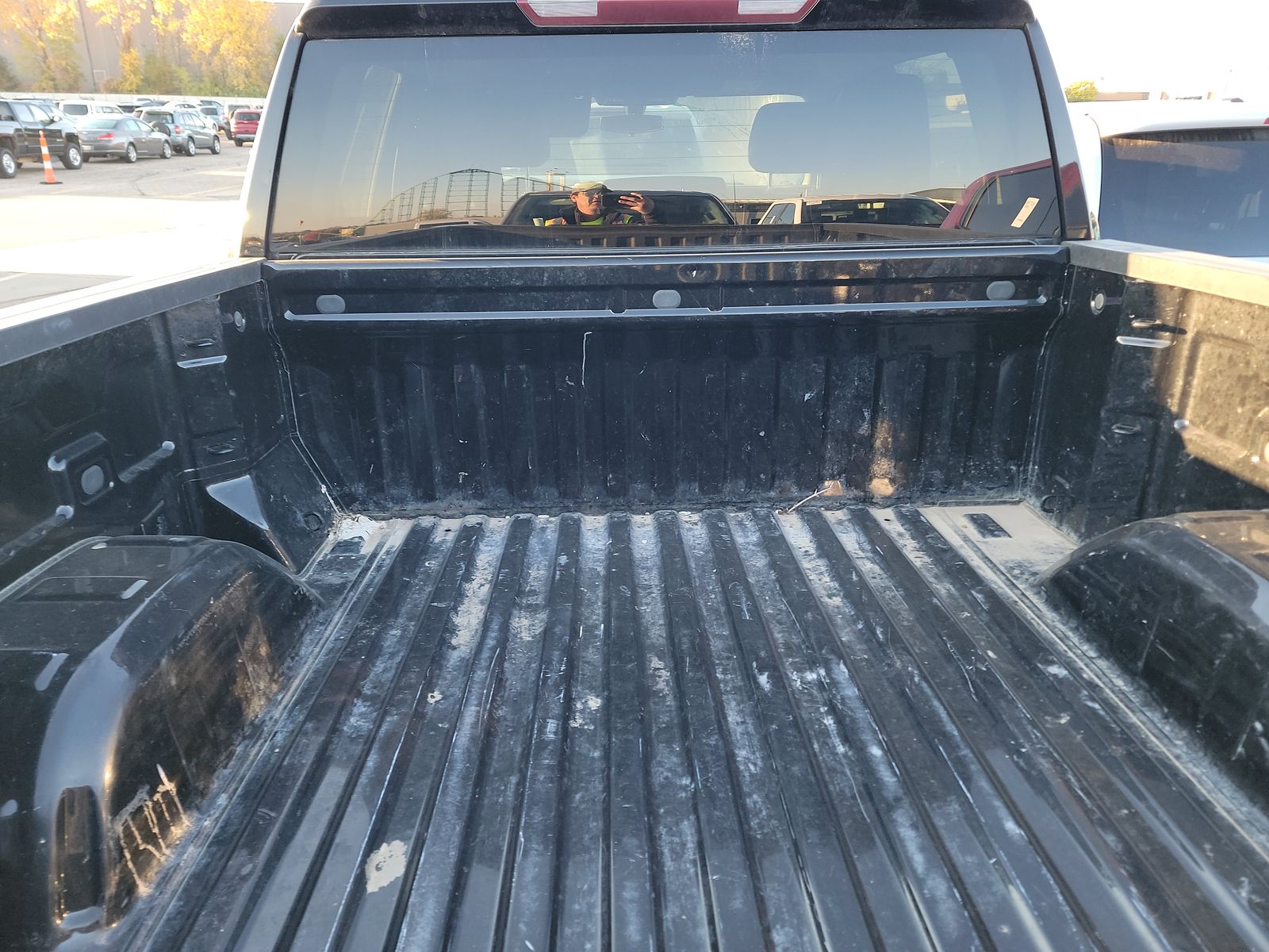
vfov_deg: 56.8
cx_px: 634
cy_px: 476
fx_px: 880
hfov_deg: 71.6
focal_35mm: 24
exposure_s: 1/59
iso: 120
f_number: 1.8
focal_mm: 6.7
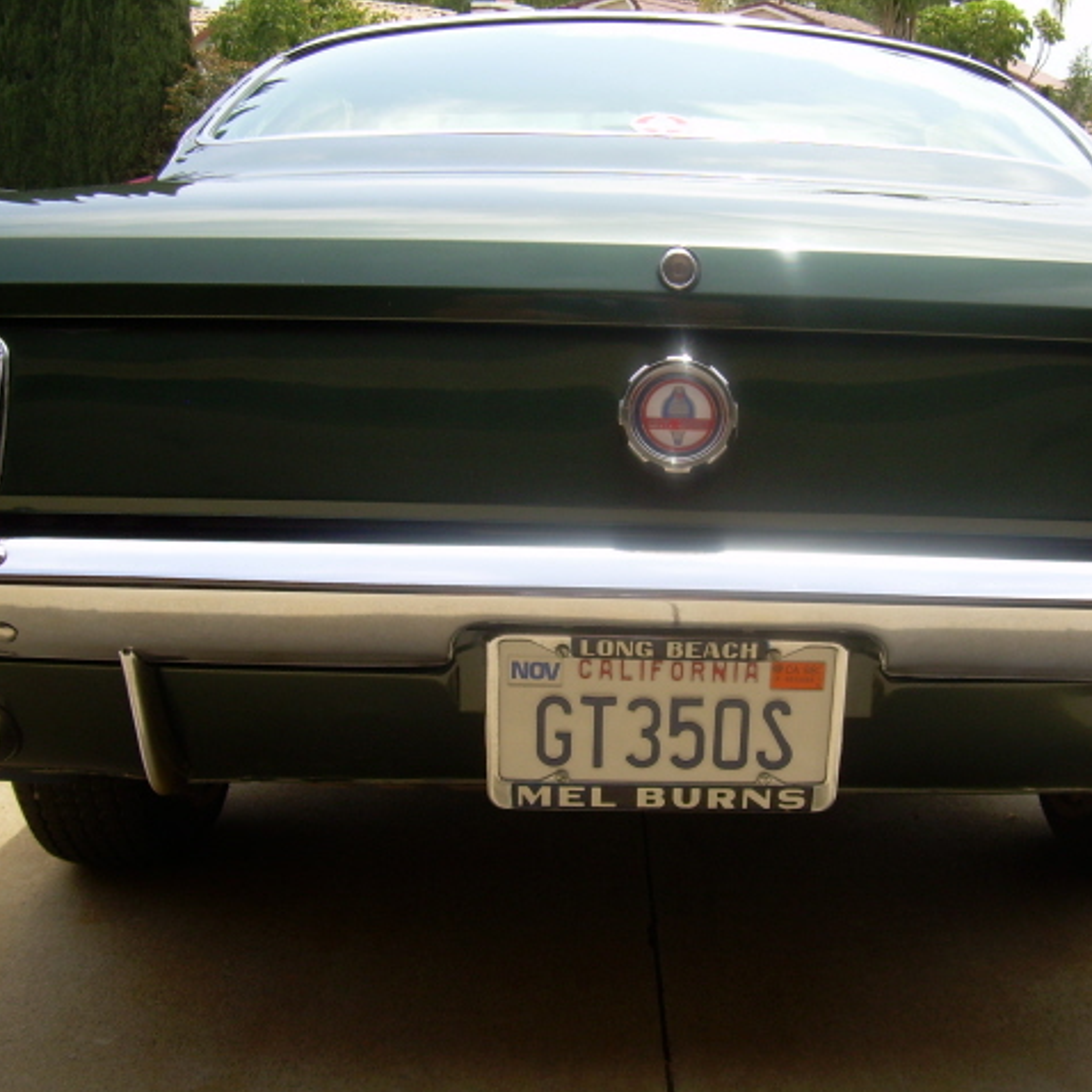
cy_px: 546
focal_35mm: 45
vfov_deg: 37.6
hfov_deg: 37.4
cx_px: 665
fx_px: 1606
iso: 50
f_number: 2.8
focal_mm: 6.3
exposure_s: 1/594
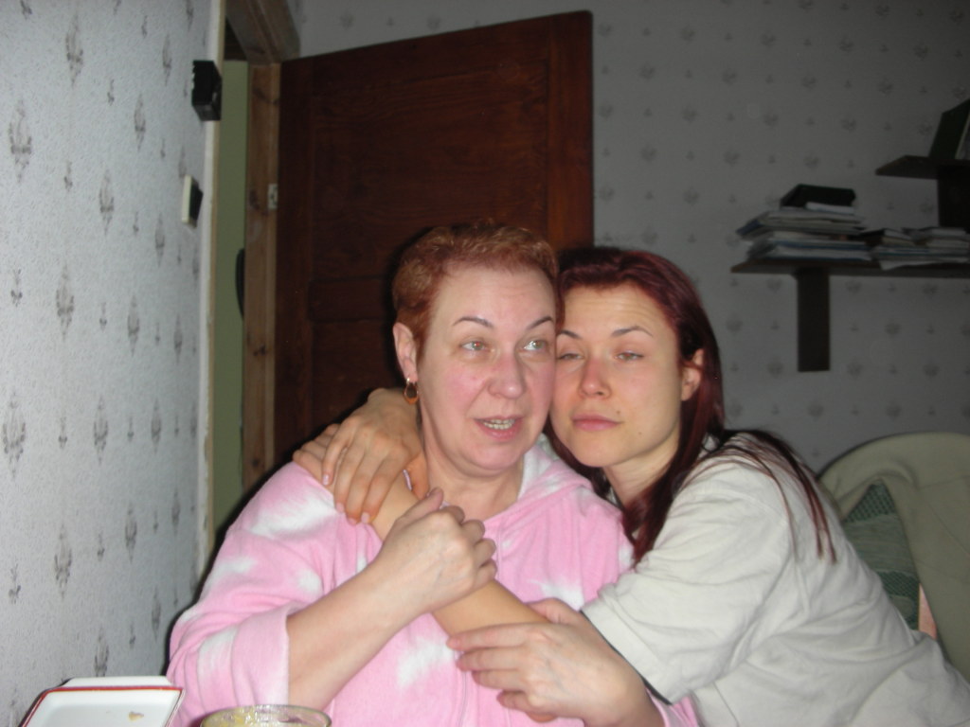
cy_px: 364
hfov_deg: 52.6
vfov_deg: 40.7
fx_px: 981
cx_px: 485
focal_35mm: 35
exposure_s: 1/60.1
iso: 50
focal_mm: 5.8
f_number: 3
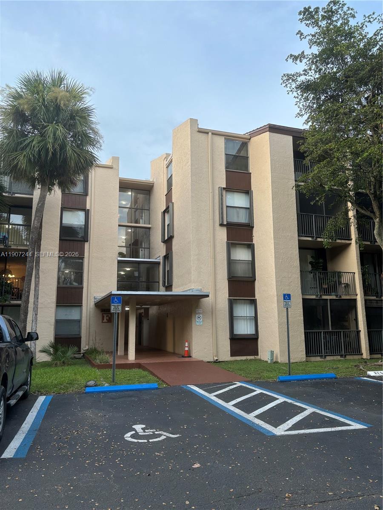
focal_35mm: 26
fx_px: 384
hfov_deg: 53.1
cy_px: 255
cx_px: 192
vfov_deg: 67.3
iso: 40
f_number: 1.6
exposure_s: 1/121
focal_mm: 5.96
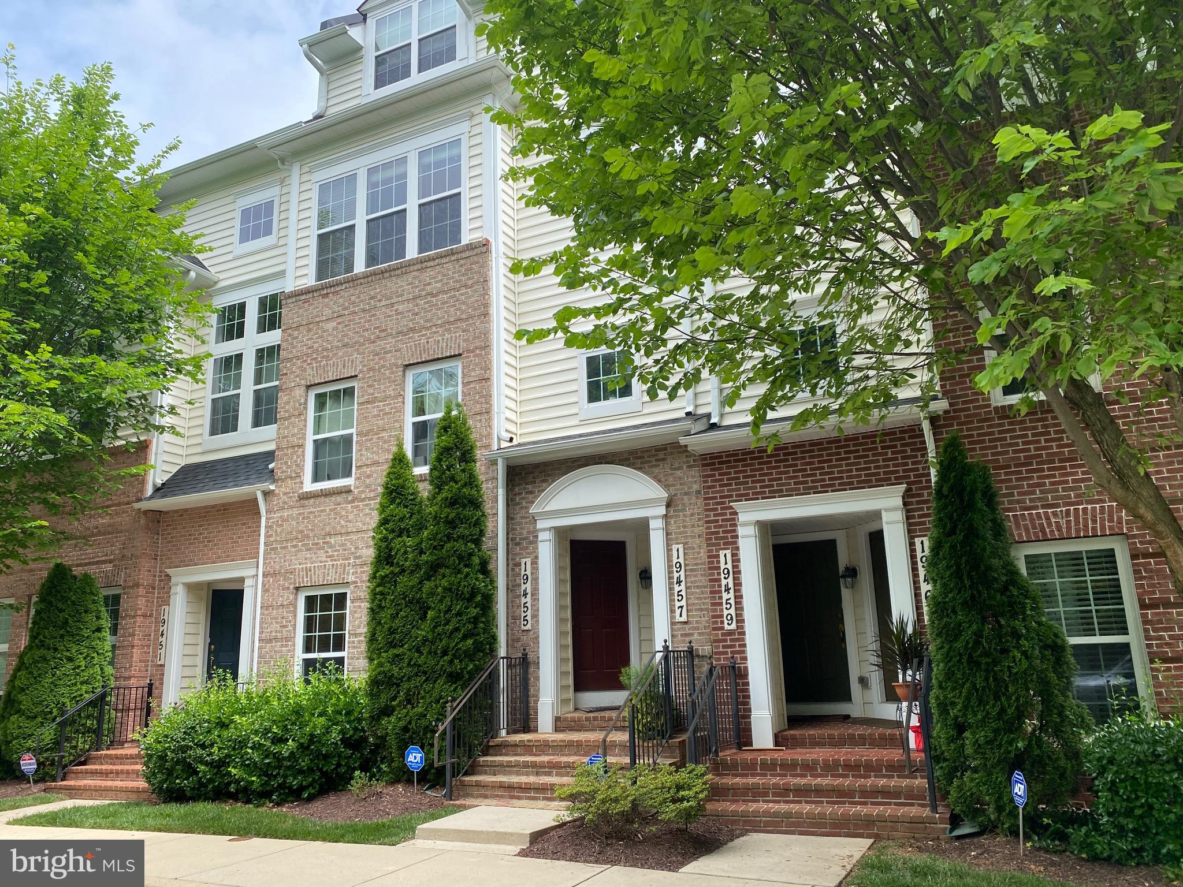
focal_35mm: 26
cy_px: 444
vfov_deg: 53.1
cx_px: 592
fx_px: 889
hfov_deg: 67.3
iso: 32
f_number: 1.8
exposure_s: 1/782
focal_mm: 4.25
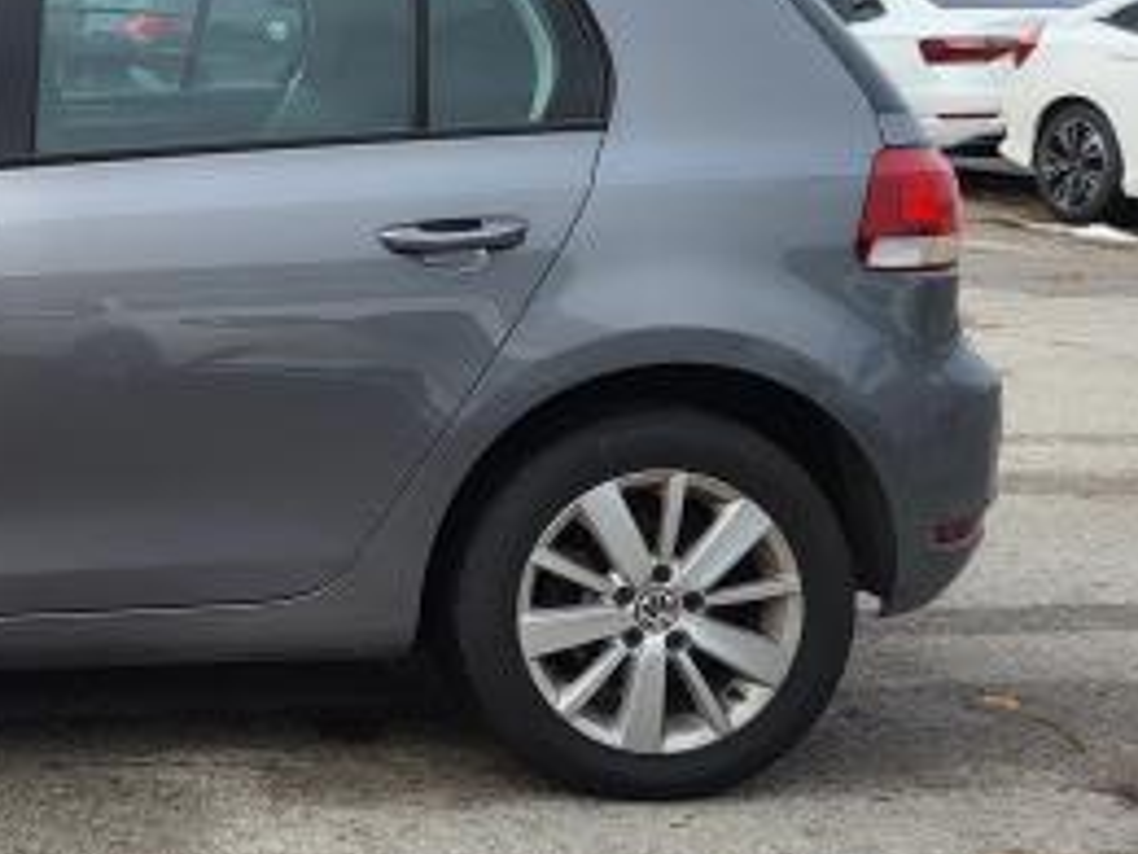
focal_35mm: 64
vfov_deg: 22.7
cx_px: -241
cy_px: 219
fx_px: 2104
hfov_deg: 26.7
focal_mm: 5.4
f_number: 1.8
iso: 40
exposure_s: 1/1154
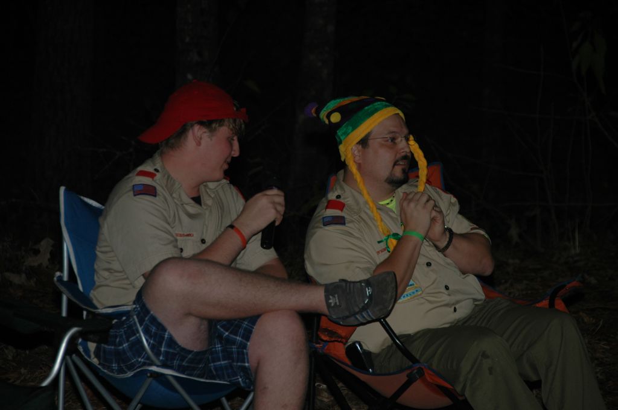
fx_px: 3858
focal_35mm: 225
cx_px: 309
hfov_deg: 9.2
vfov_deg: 6.1
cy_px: 205
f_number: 5.6
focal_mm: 150
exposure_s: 1/60
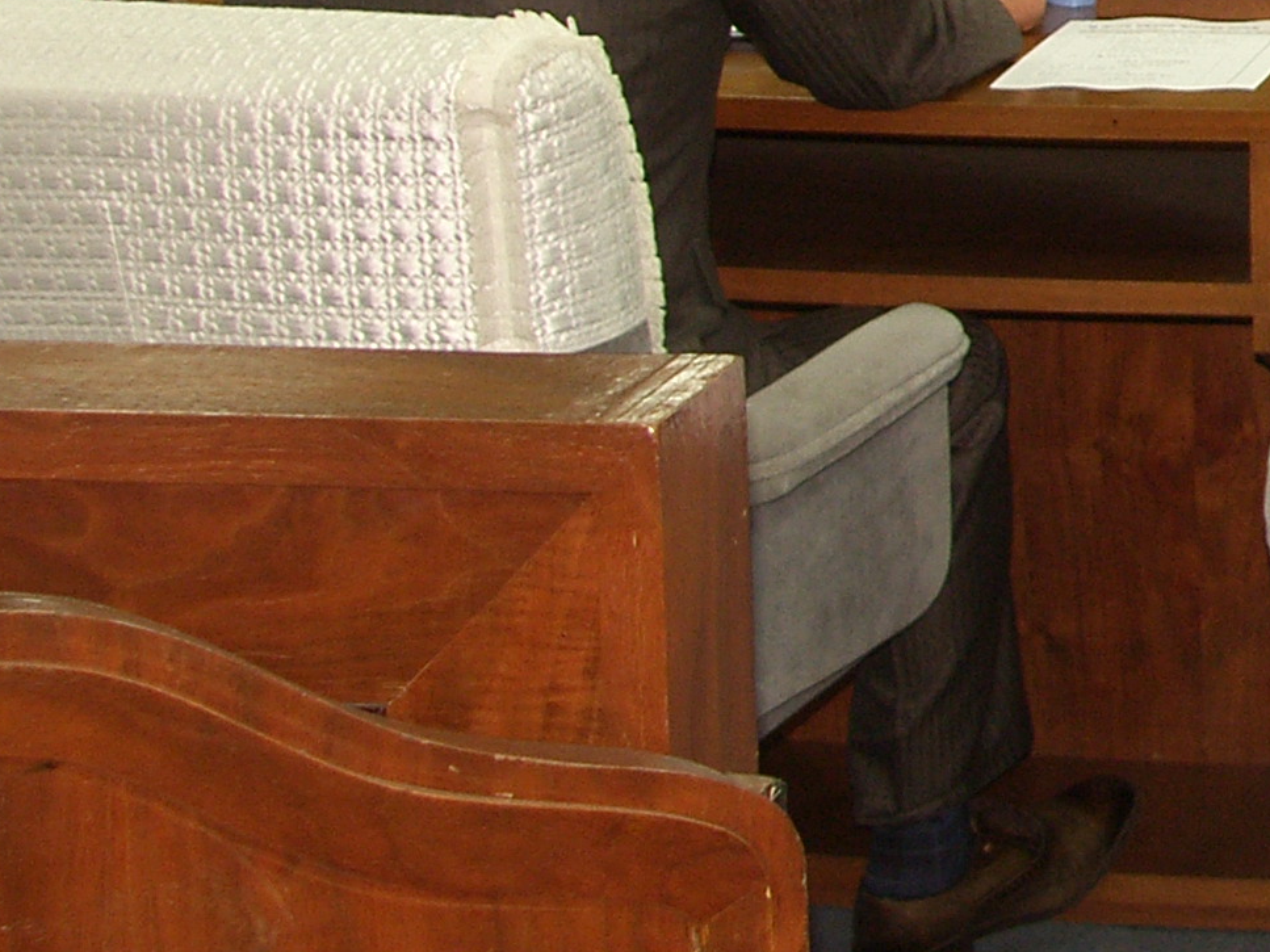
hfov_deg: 13.6
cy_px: -192
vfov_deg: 10.8
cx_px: 2021
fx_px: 4952
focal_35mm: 135
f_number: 2.5
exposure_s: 1/40
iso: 100
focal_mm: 10.3
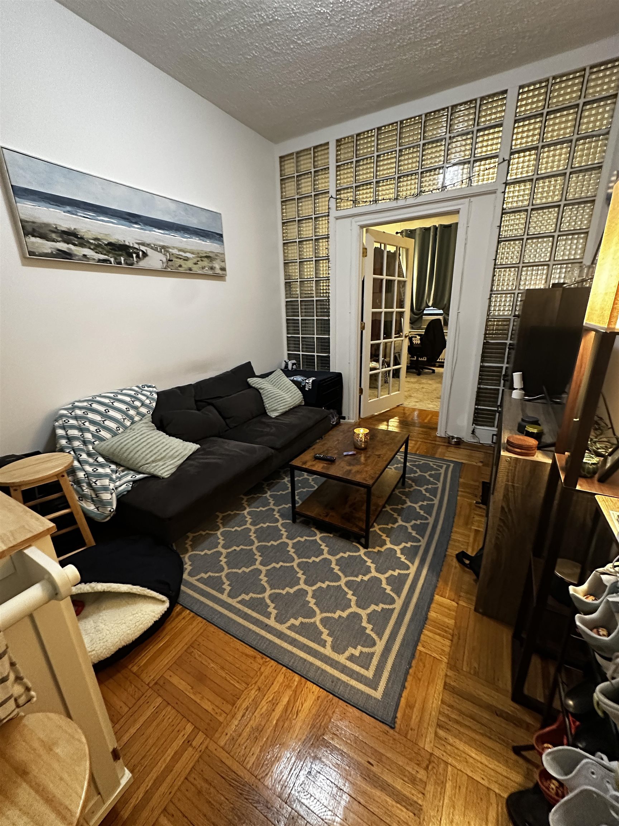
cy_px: 413
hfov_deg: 85.7
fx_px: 334
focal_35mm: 14
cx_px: 310
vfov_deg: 102.1
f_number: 2.2
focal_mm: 2.22
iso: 800
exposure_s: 1/60
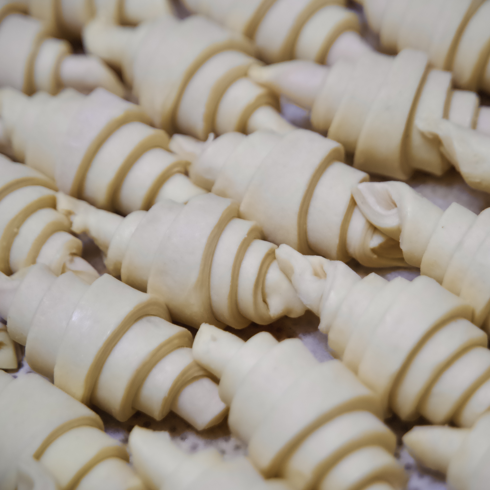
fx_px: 1666
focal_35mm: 104
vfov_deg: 16.7
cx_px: 287
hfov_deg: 16.7
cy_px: 250
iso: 10000
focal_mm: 75
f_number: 2.8
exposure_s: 1/250
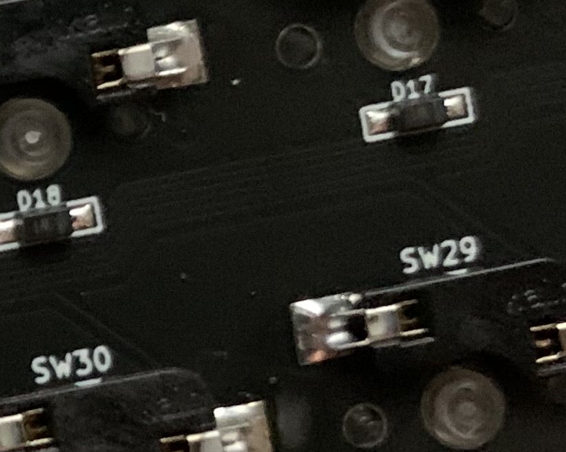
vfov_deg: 12.3
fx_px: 2094
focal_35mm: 125
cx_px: -610
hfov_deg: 13.1
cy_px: 327
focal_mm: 4.25
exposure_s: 1/16
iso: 1000
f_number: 1.8
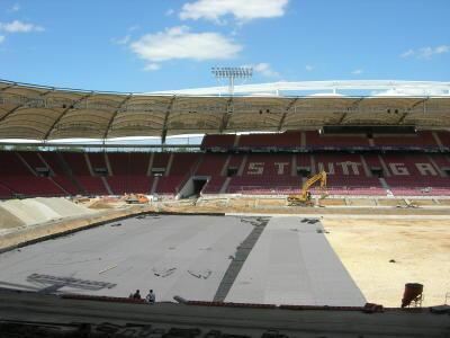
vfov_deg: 37.7
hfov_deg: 49.0
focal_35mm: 38
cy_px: 169
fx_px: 494
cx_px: 225
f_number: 4.8
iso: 64
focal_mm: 7.8
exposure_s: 1/550
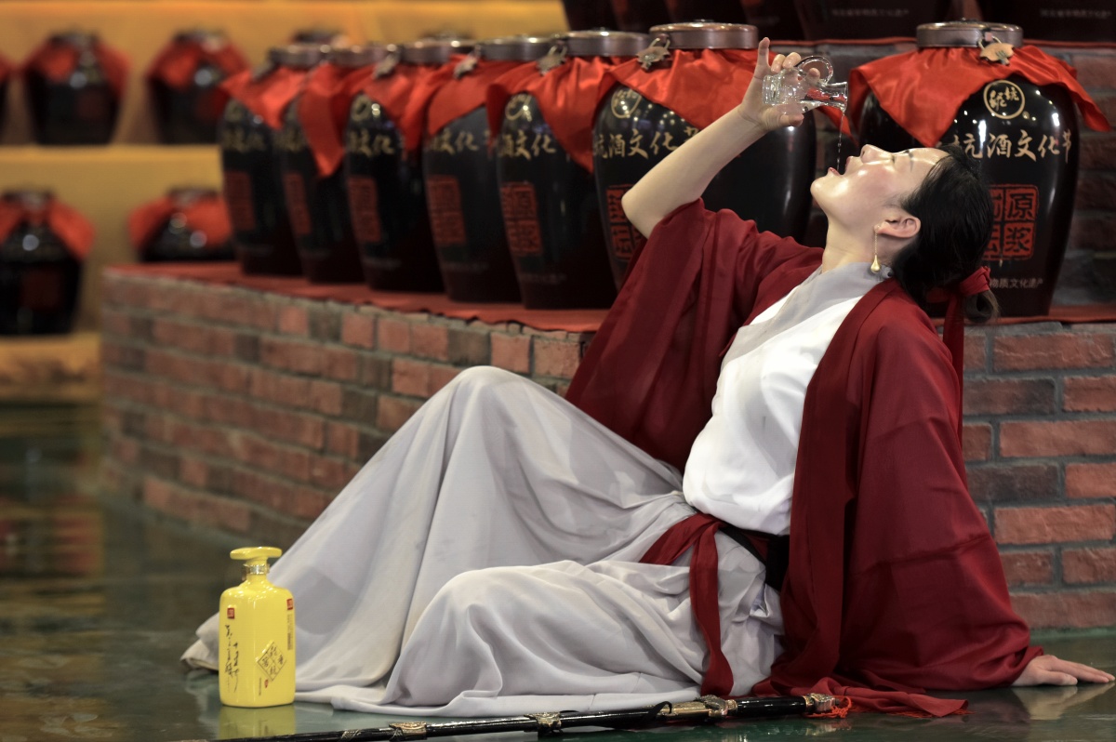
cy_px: 371
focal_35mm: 122
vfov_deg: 11.2
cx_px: 558
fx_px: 3779
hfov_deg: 16.8
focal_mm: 122
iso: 400
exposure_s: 1/160
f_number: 3.2
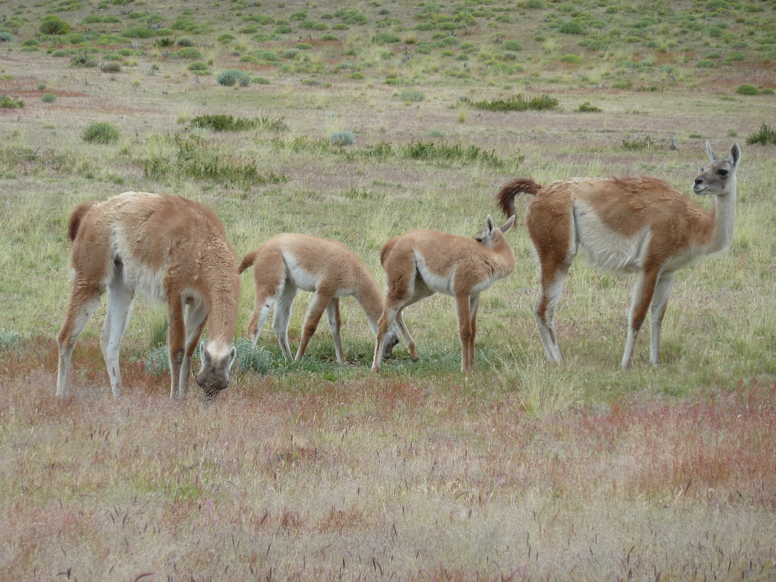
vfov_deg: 6.1
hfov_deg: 8.2
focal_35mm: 242
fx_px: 5425
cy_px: 291
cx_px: 388
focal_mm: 39.7
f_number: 4.7
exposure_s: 1/125
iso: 80
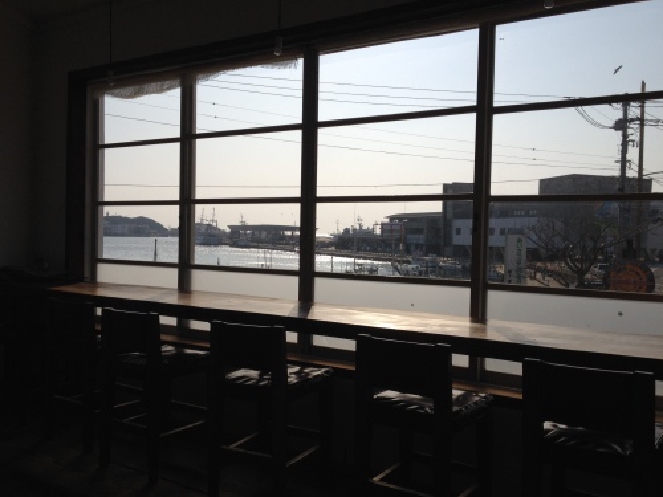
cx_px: 332
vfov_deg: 40.7
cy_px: 248
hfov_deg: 52.6
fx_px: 670
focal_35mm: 35
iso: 50
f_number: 2.4
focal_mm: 4.28
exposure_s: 1/5525
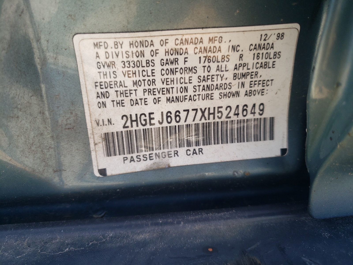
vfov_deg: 53.1
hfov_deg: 67.3
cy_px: 132
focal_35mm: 26
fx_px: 265
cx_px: 176
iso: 50
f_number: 1.5
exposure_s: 1/204
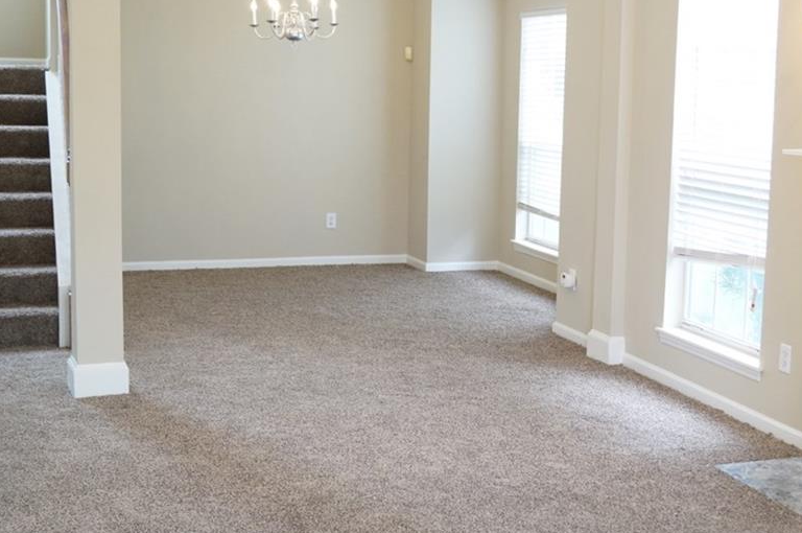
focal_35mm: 52
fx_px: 1157
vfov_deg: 25.9
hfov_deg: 37.9
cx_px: 515
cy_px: 233
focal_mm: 26
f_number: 4.5
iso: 1250
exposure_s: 1/60
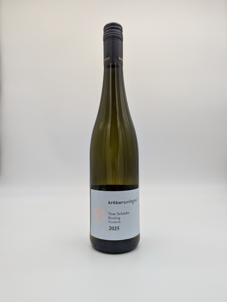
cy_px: 151
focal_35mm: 24
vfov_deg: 71.5
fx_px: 209
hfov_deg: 56.9
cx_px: 114
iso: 114
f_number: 1.85
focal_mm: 6.81
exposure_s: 1/476
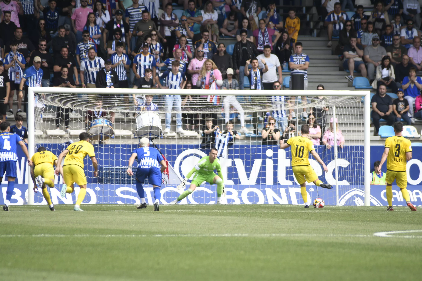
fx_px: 5275
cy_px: 140
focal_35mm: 450
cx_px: 211
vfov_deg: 3.1
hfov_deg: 4.6
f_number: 5.6
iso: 320
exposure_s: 1/800
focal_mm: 300
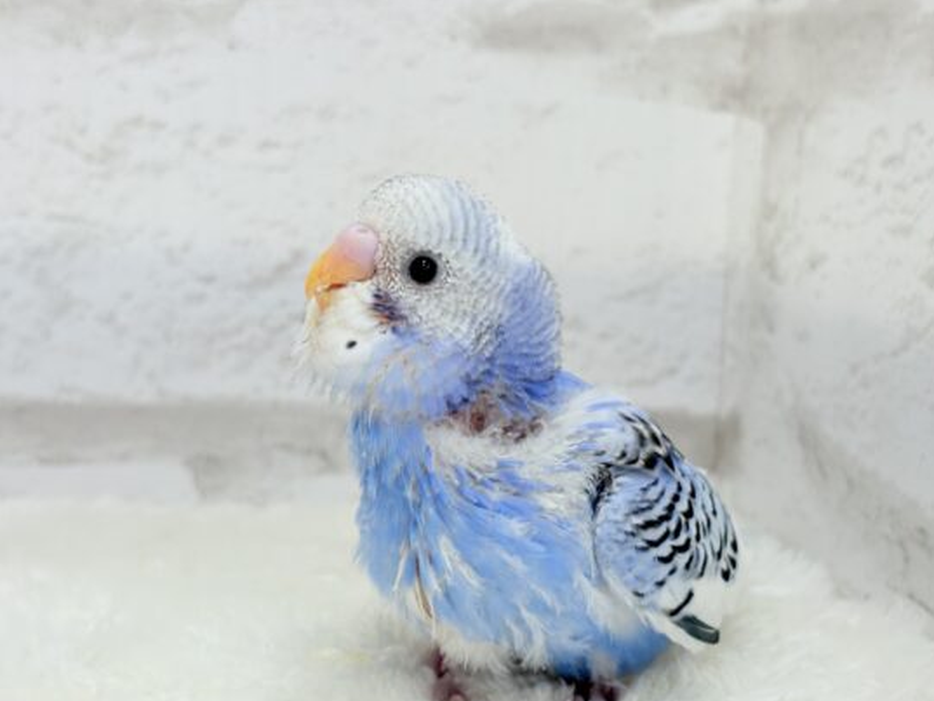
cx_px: 471
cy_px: 383
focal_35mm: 62
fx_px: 1673
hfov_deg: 31.2
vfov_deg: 23.7
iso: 80
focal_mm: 5.96
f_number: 1.6
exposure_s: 1/100
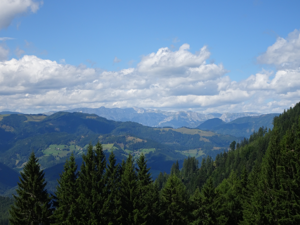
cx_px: 150
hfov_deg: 29.4
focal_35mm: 66
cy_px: 112
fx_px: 572
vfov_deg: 22.3
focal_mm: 11.32
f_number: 4.5
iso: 80
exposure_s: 1/640
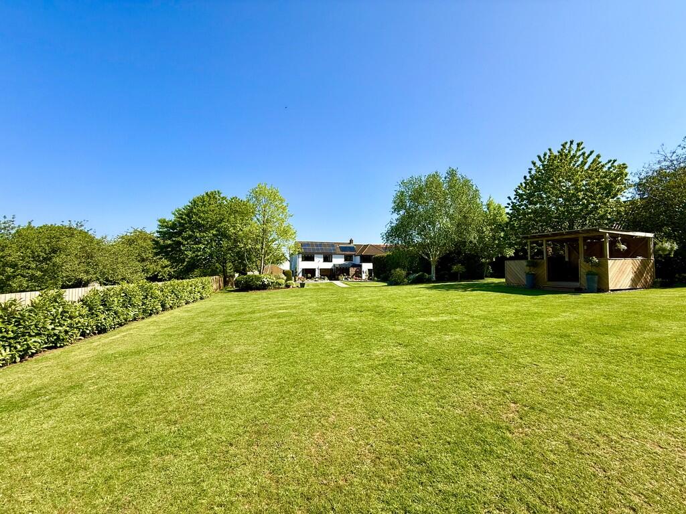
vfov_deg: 85.7
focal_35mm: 14
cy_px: 257
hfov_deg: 102.1
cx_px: 343
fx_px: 277
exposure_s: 1/1534
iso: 50
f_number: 2.2
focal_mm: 2.22
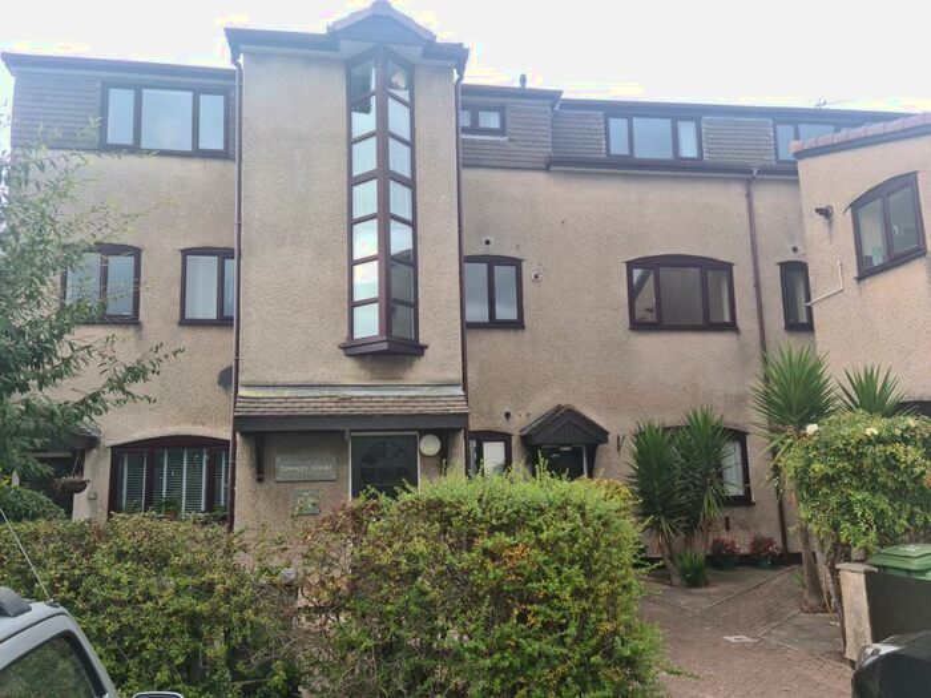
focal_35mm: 27
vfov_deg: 51.4
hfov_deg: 65.3
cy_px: 349
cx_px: 466
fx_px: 726
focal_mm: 5.9
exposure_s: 1/129
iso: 25
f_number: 2
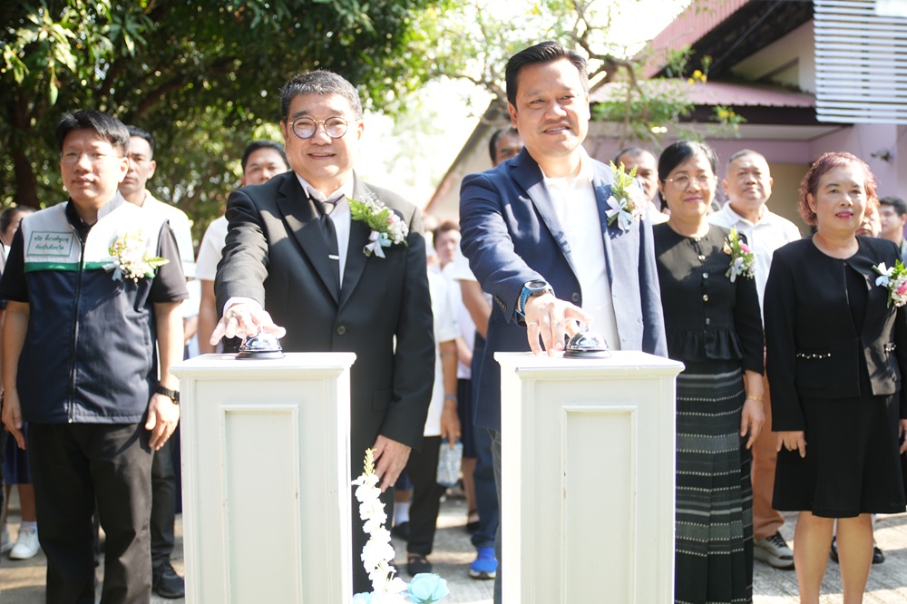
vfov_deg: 13.0
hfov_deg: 19.5
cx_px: 454
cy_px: 302
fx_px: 2644
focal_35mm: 105
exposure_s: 1/250
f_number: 3.2
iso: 100
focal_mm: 70
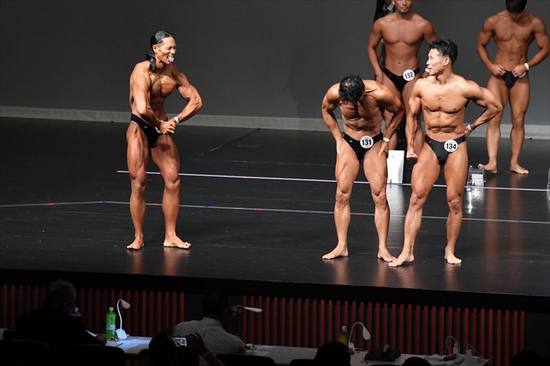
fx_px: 3436
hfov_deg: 9.2
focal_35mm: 225
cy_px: 183
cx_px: 275
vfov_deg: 6.1
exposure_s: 1/400
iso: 5000
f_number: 5.6
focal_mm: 150
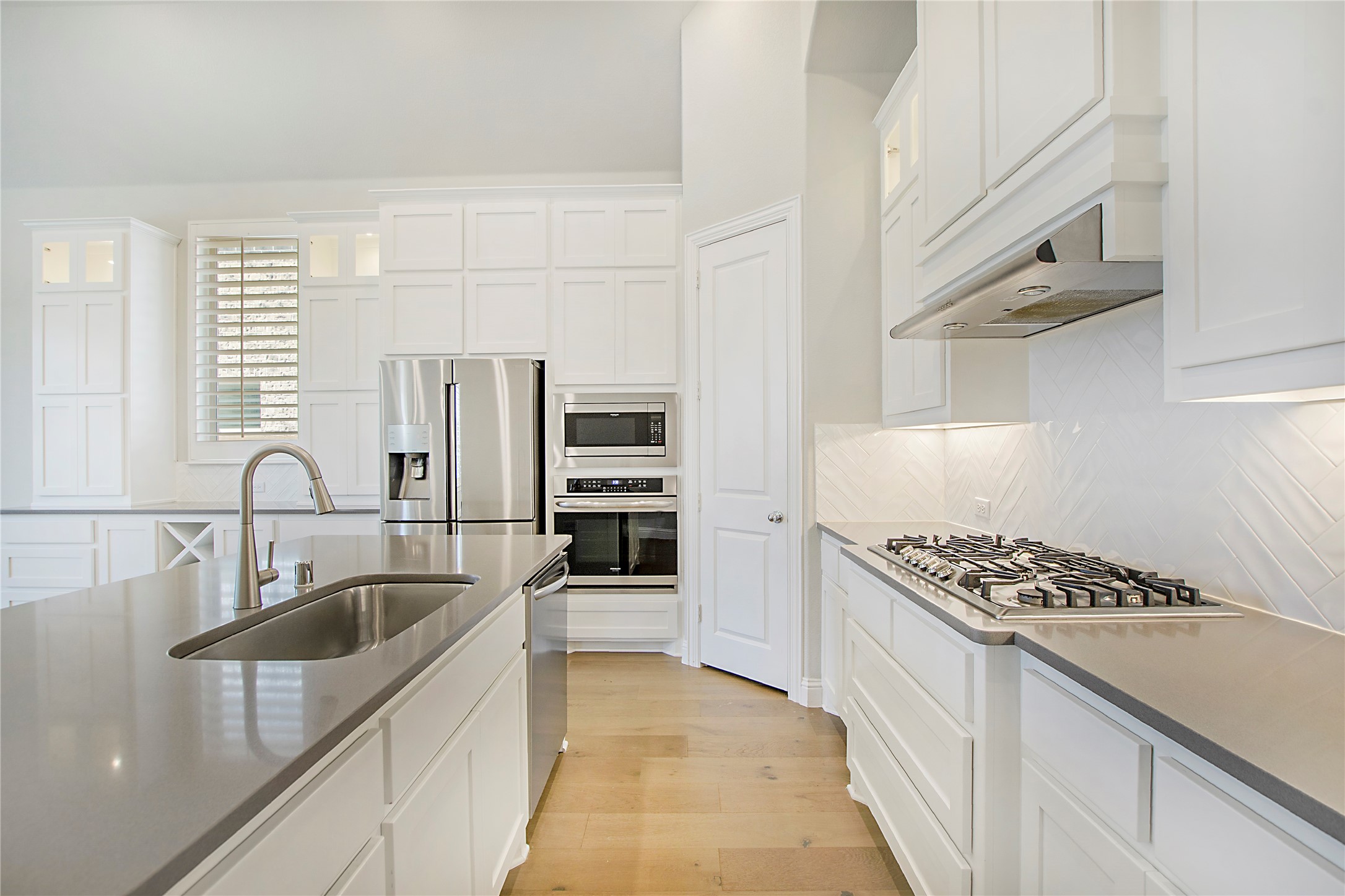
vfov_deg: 77.3
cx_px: 672
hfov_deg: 100.4
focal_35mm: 15
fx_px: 560
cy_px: 448
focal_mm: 10
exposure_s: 1/160
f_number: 7.1
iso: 100
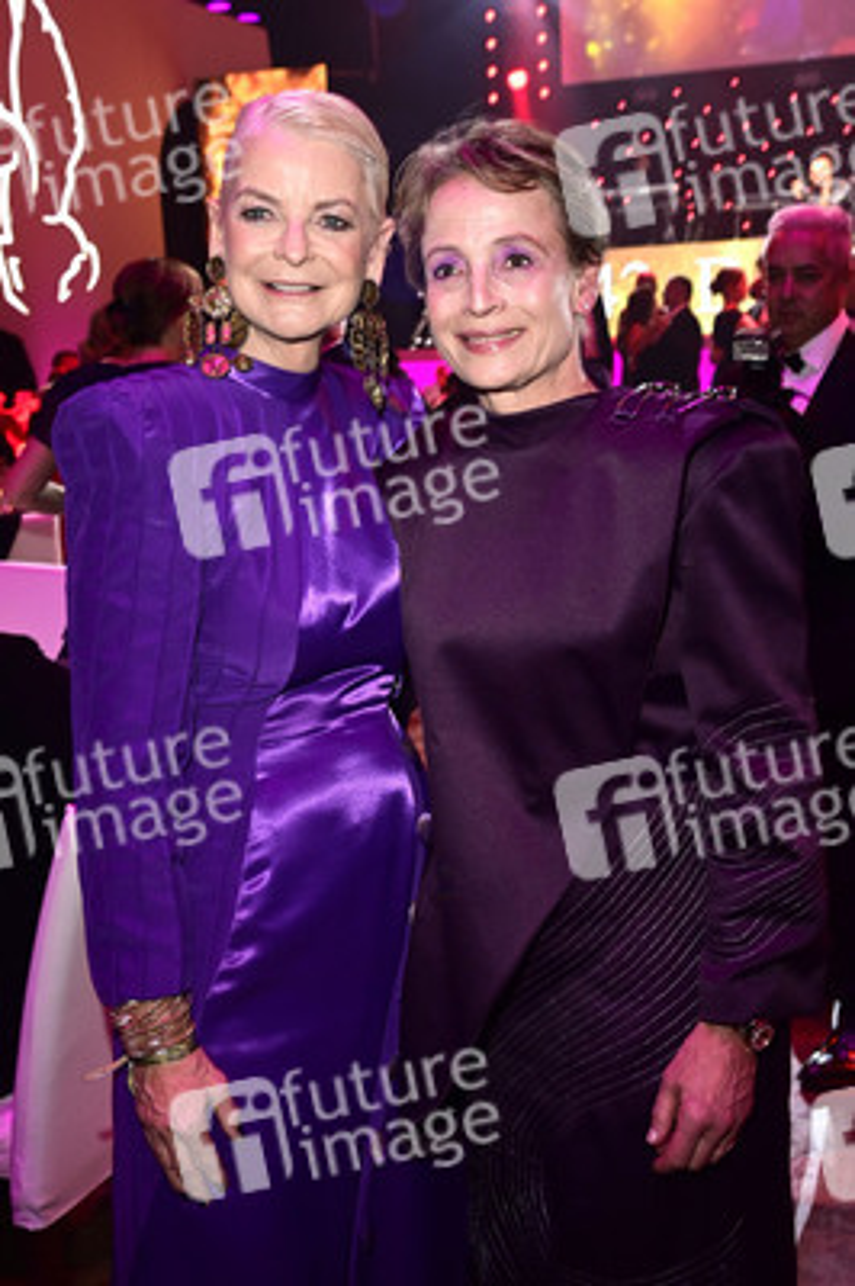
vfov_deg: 55.8
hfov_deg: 38.8
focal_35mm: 34
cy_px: 643
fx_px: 1213
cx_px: 428
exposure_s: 1/50
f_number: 5.6
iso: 2500
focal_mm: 34
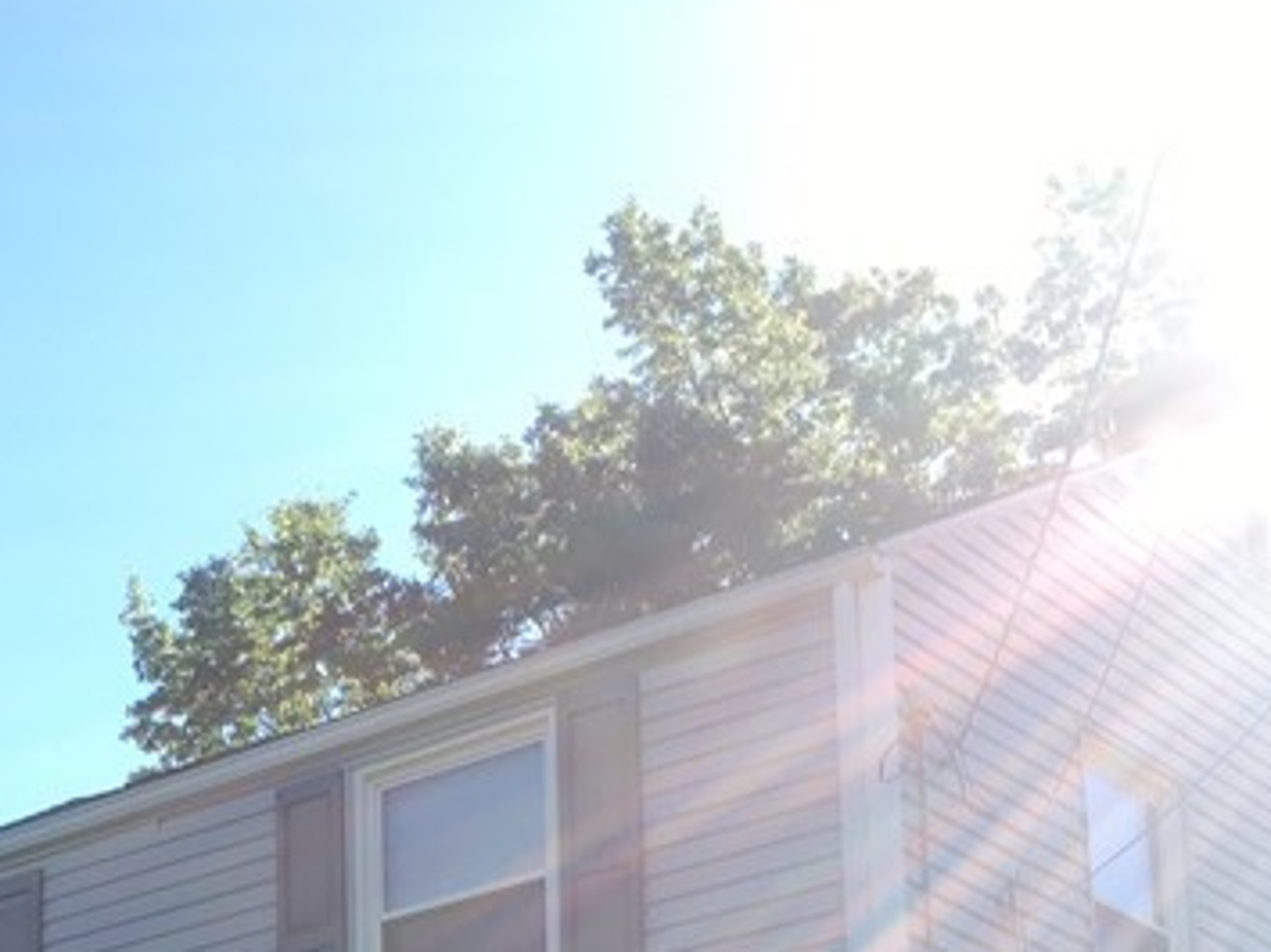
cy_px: 1272
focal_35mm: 84
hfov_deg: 22.6
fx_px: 3082
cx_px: 61
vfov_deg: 16.5
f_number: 2.2
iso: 25
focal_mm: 4.15
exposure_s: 1/578
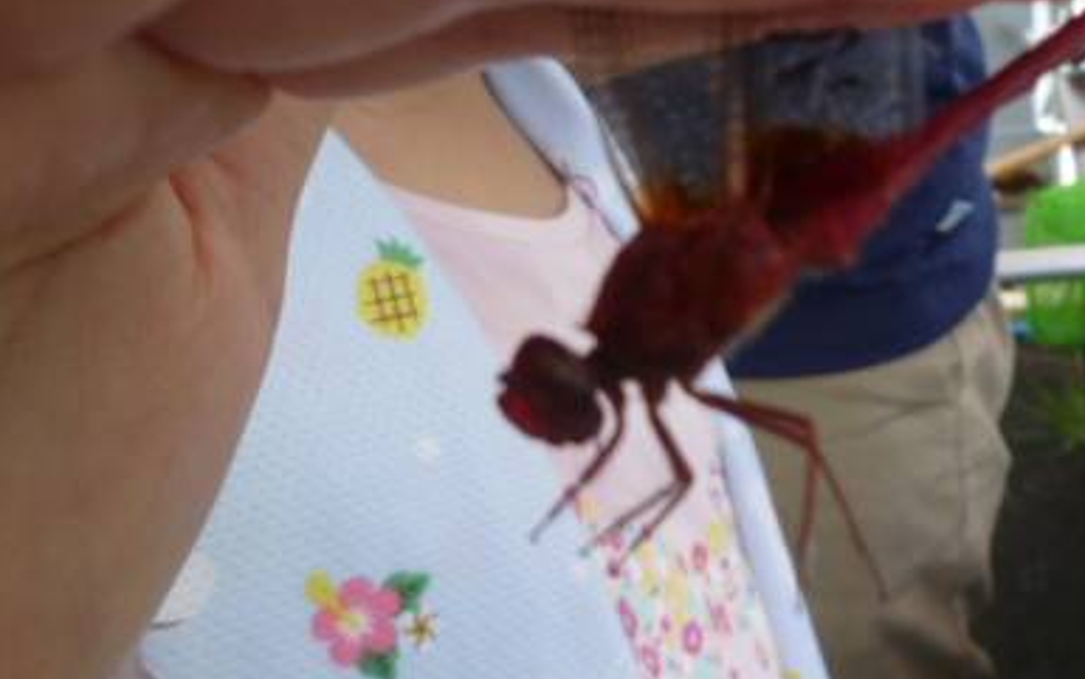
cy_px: 344
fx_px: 1302
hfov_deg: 43.4
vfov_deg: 29.2
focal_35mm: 44
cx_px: 845
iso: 80
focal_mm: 4.5
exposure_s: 1/125
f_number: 3.2
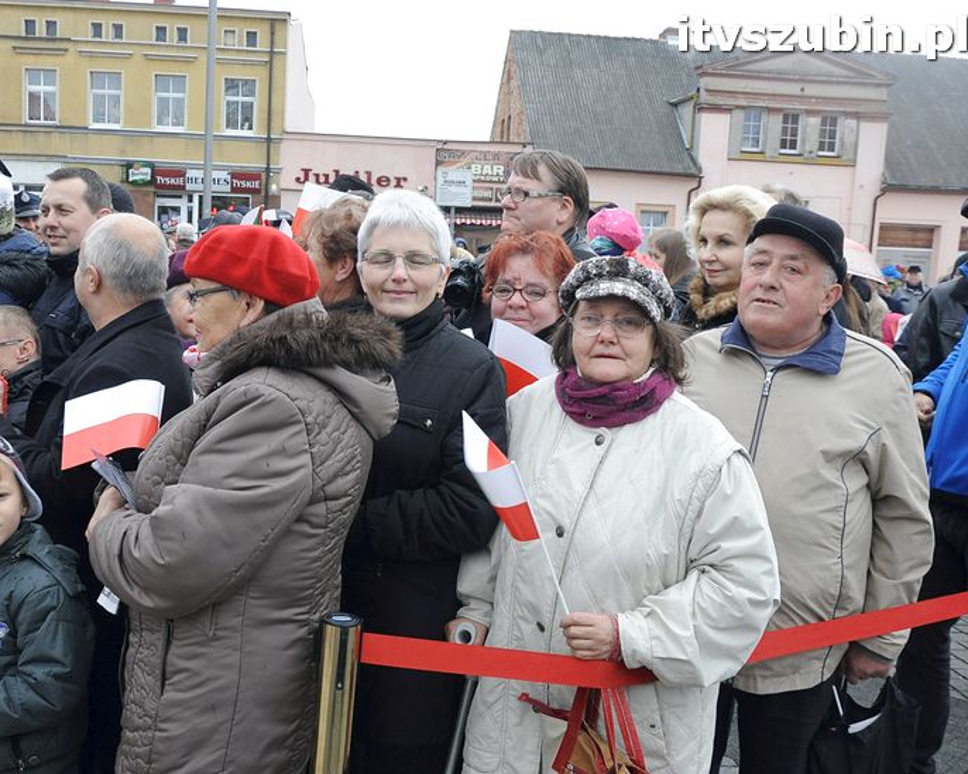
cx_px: 395
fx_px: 1048
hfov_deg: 49.3
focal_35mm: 37
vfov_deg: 40.6
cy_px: 390
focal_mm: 21
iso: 800
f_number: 7.1
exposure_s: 1/200
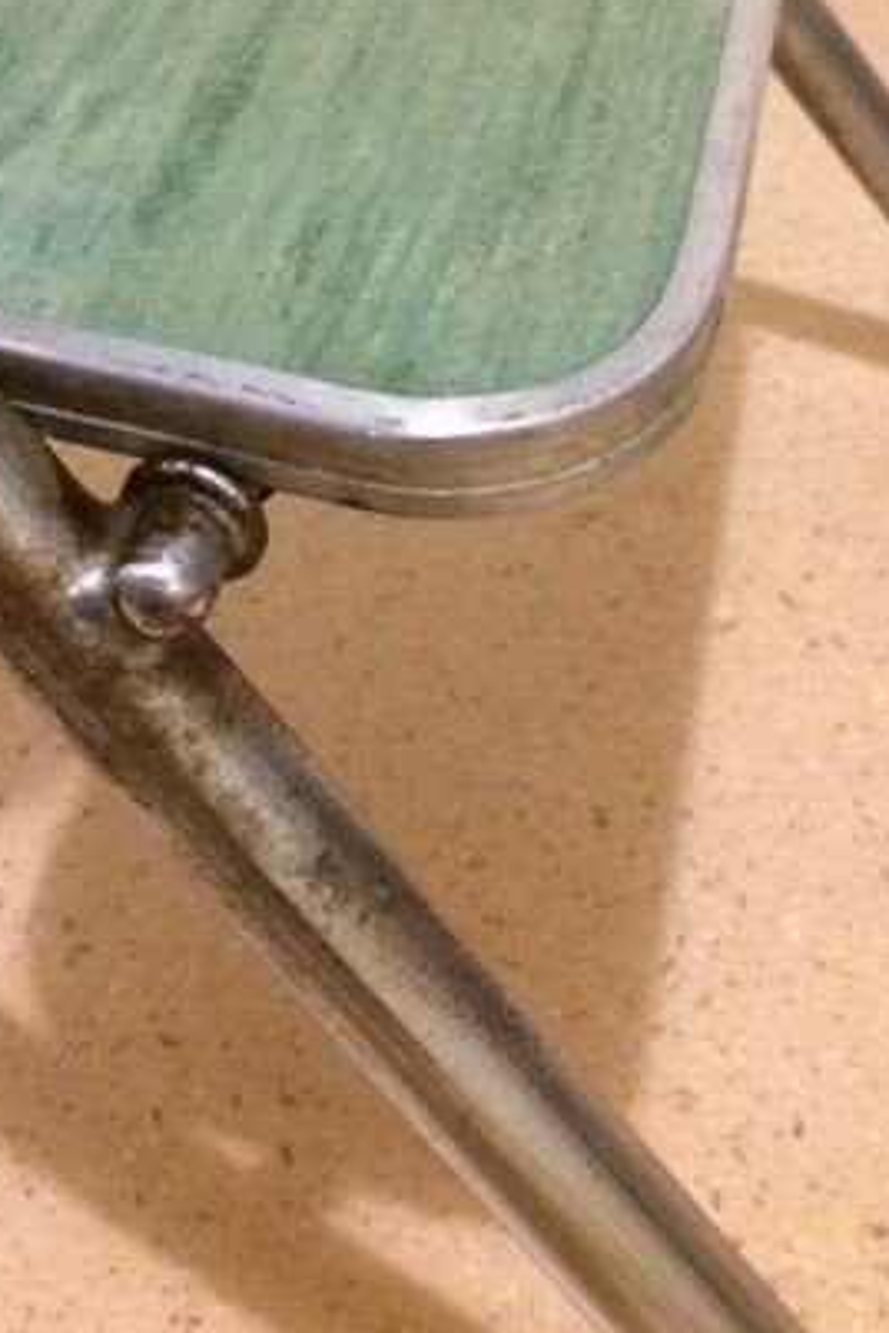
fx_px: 1778
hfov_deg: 27.8
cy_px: 298
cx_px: 269
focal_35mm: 48
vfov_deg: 39.7
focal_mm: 4.15
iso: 400
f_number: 2.2
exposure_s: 1/17
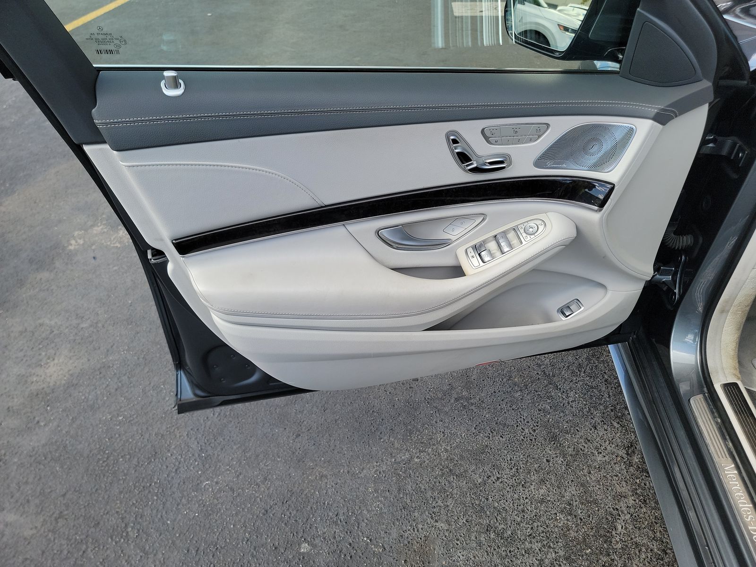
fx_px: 524
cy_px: 284
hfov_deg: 71.6
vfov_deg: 56.8
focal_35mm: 24
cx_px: 378
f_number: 1.8
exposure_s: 1/259
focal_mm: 6.7
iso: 50
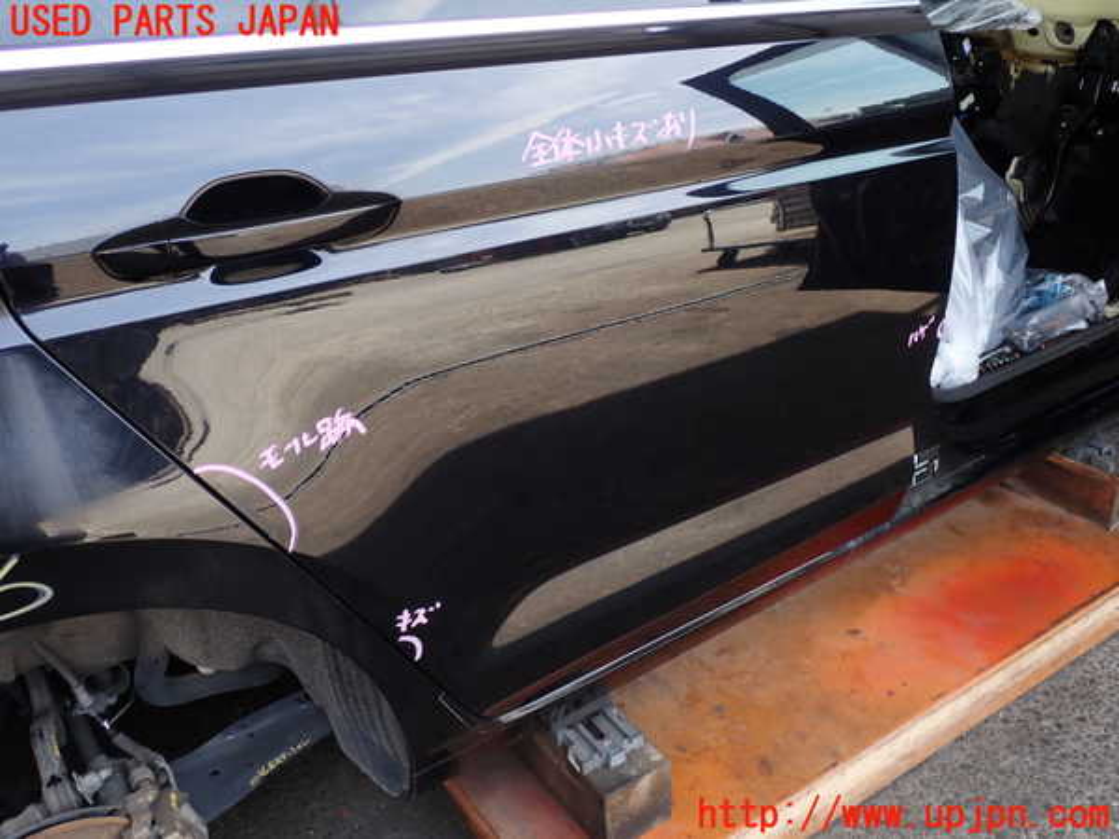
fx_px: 970
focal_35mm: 30
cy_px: 420
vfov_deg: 46.8
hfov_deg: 60.0
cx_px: 560
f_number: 3.2
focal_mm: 5.4
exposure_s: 1/125
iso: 100
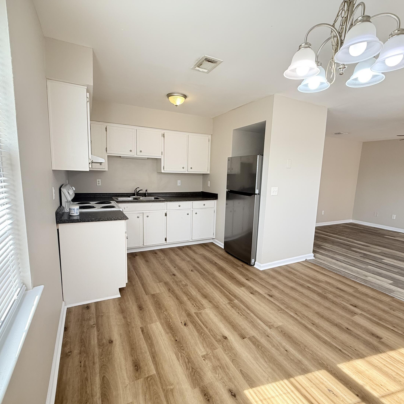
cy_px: 207
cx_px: 196
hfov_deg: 83.9
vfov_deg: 84.0
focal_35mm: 17
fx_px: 224
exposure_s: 1/120
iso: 125
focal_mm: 2.22
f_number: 2.2
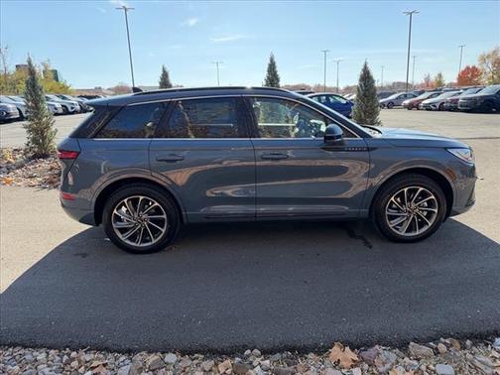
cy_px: 188
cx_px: 250
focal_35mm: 24
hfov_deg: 71.6
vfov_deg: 56.8
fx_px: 347
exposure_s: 1/2611
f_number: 1.78
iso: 100
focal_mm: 6.76
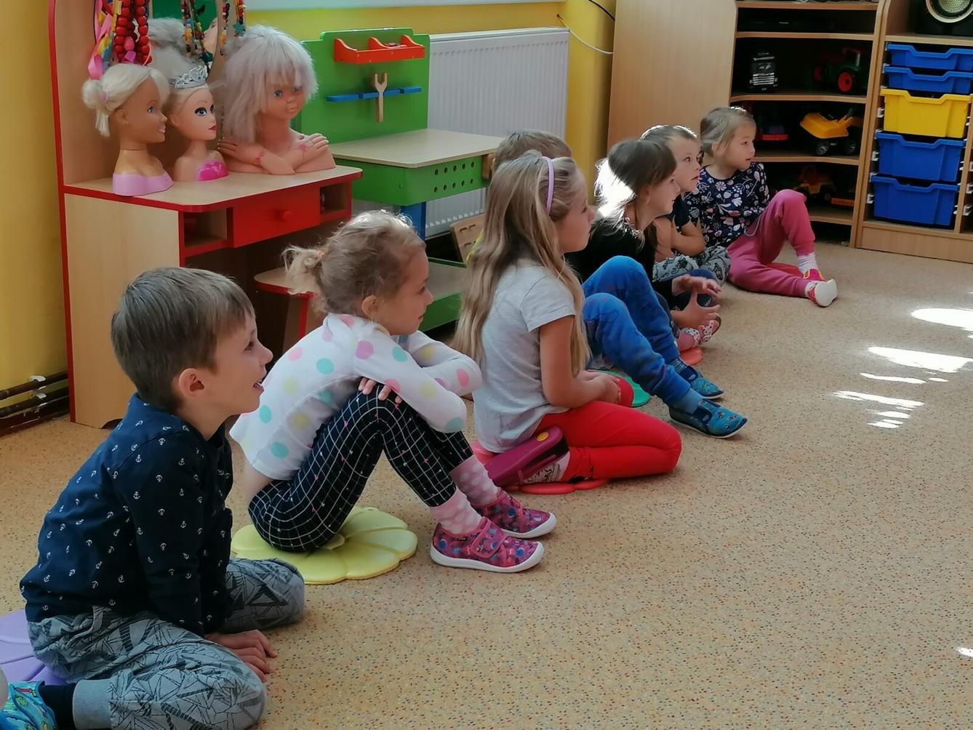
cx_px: 486
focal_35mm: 51
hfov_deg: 37.5
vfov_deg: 28.6
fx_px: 1434
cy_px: 365
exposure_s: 1/60
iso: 80
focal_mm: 4.75
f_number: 1.8
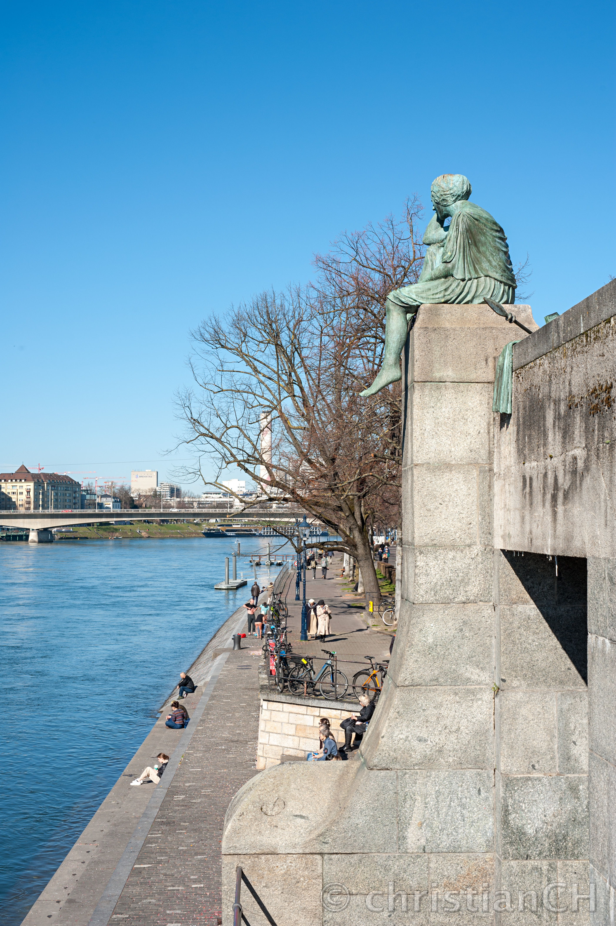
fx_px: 1413
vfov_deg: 36.3
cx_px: 308
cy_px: 463
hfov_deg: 24.6
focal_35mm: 55
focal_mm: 55
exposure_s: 1/250
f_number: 11
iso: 200
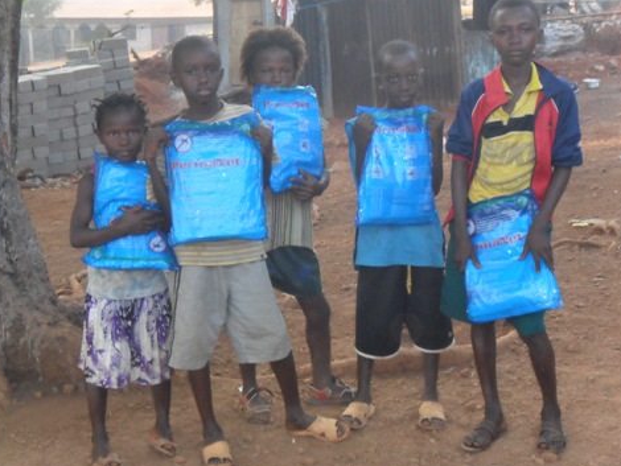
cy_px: 225
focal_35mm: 67
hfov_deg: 29.0
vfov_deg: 21.9
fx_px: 1203
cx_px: 316
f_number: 5.6
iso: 400
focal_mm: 11.2
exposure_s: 1/60
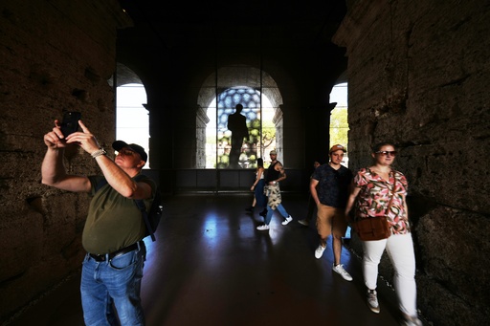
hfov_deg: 112.6
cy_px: 163
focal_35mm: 12
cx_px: 245
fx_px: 163
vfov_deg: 90.0
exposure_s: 1/40
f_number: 7.1
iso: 125
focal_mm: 12
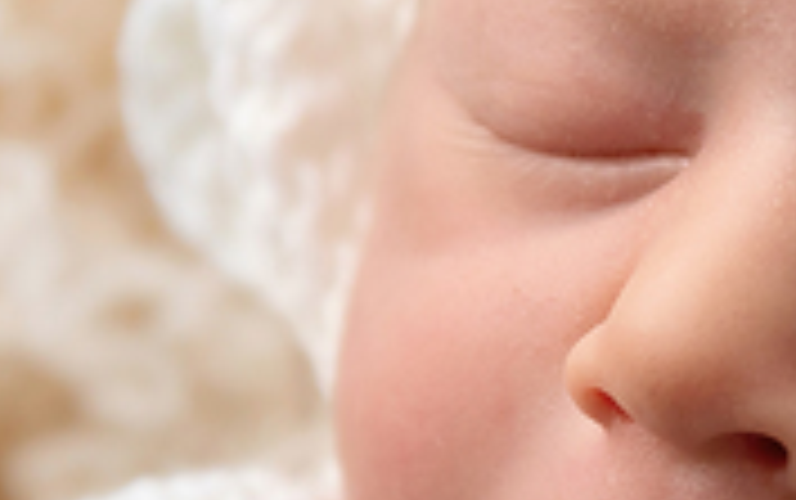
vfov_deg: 3.8
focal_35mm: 346
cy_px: 354
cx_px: 571
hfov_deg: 6.1
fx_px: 7513
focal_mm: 50
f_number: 3.2
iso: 250
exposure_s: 1/200
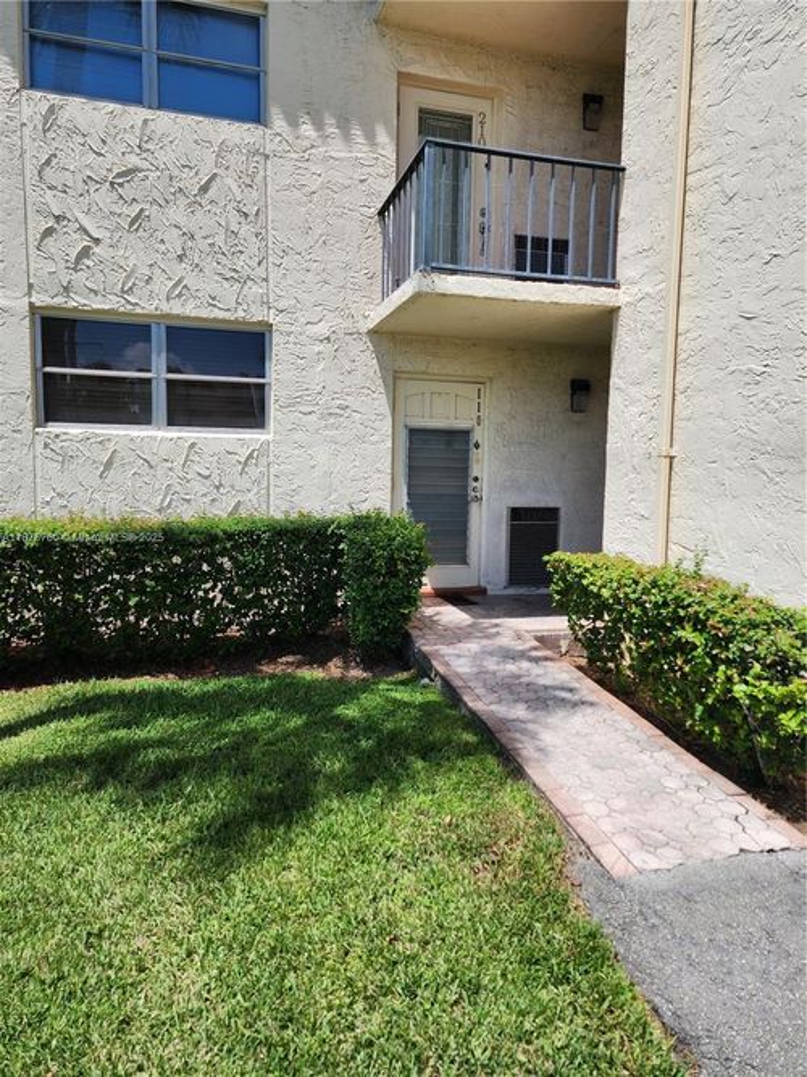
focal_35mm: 23
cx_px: 404
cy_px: 538
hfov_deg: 58.9
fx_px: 715
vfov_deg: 73.9
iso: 12
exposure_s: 1/1064
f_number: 1.8
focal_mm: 6.4
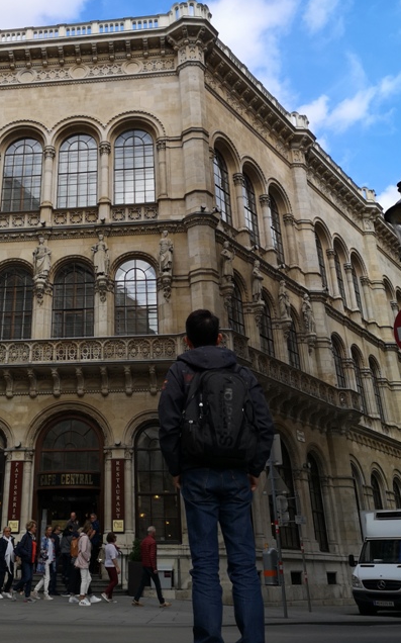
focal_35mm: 36
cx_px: 103
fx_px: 630
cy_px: 285
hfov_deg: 34.6
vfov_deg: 53.9
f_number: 1.8
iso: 50
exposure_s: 1/938
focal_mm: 3.95
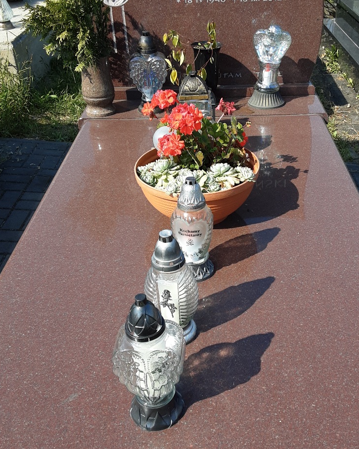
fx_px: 518
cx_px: 194
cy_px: 231
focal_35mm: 39
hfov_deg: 38.2
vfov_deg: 46.8
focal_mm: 2.9
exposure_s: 1/1111
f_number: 1.9
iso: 40
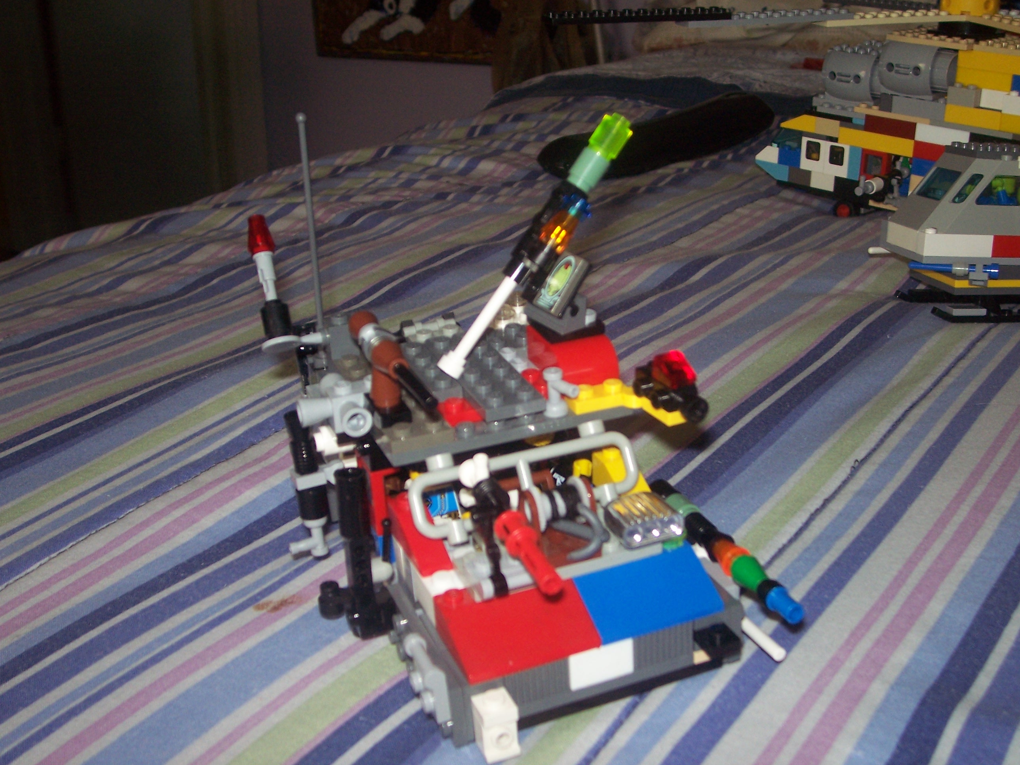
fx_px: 1238
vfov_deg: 34.3
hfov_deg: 44.8
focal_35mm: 42
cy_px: 382
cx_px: 510
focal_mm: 7
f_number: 3
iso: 125
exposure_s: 1/60
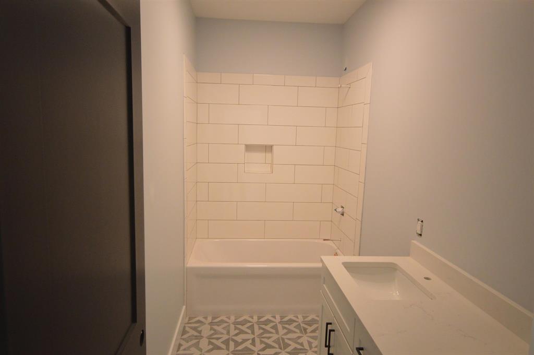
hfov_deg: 73.8
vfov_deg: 53.0
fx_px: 356
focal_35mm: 24
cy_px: 178
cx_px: 267
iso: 1800
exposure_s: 1/60
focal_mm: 16
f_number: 5
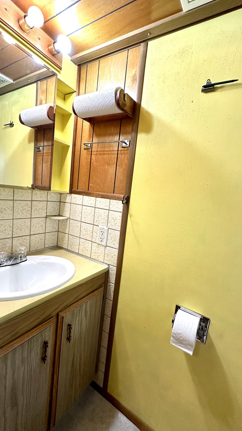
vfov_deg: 99.4
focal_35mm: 16
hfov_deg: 67.1
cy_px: 217
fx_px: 183
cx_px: 124
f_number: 2.2
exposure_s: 1/120
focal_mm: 2.22
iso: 200
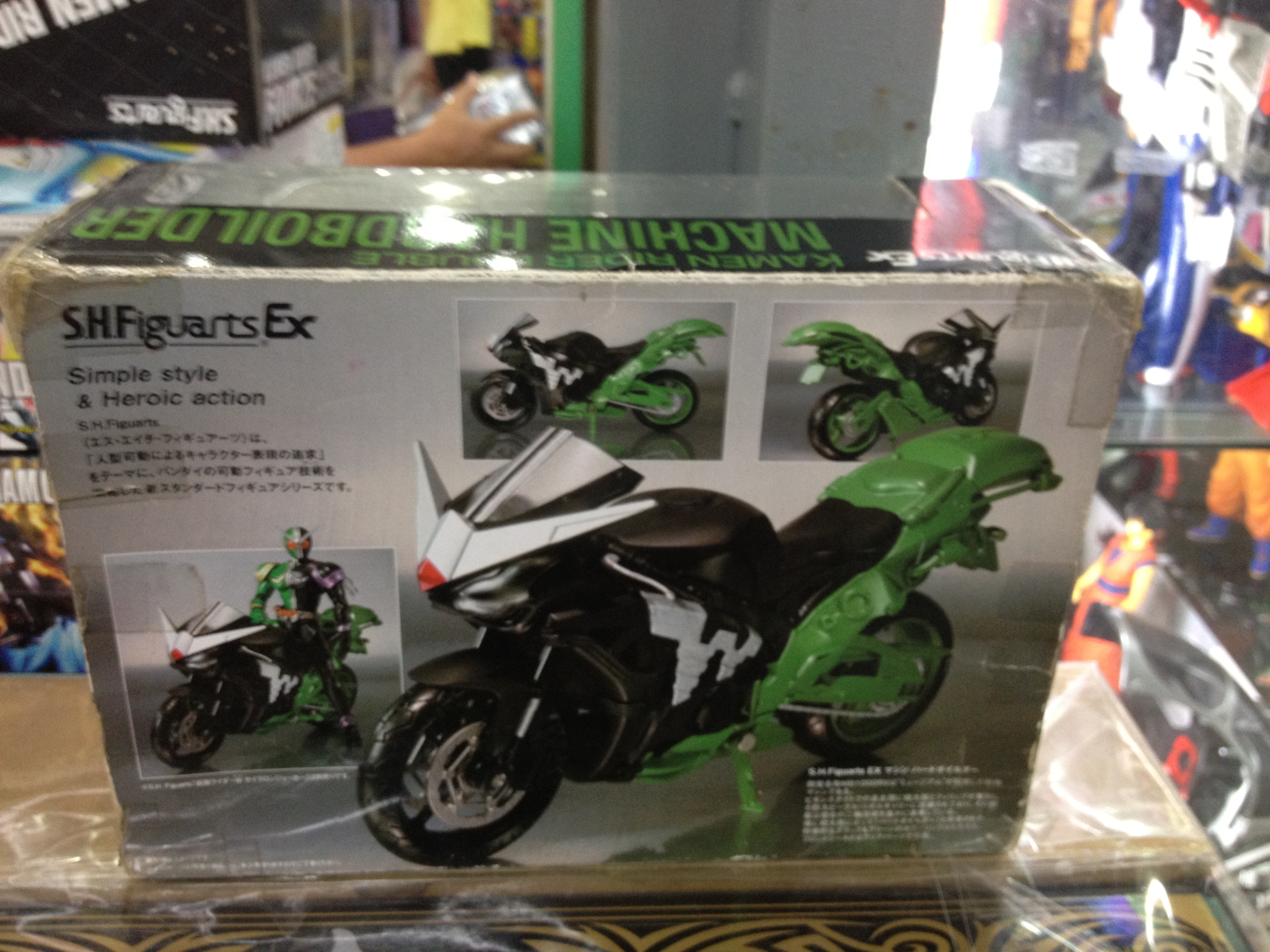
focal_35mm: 35
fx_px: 1284
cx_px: 635
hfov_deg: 52.6
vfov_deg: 40.7
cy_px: 476
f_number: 2.4
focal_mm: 4.28
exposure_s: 1/20
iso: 160
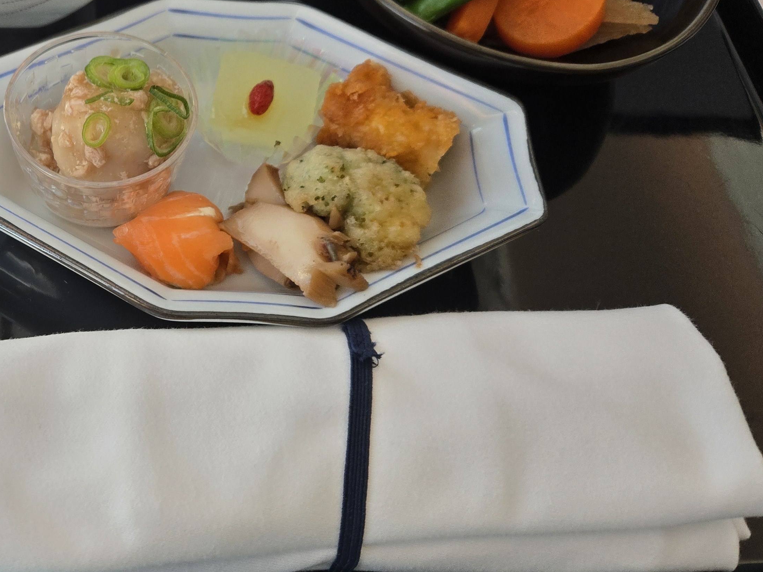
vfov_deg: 34.2
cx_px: 115
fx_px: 926
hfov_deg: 42.1
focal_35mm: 42
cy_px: 211
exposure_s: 1/55.3
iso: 80
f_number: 1.8
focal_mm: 5.4
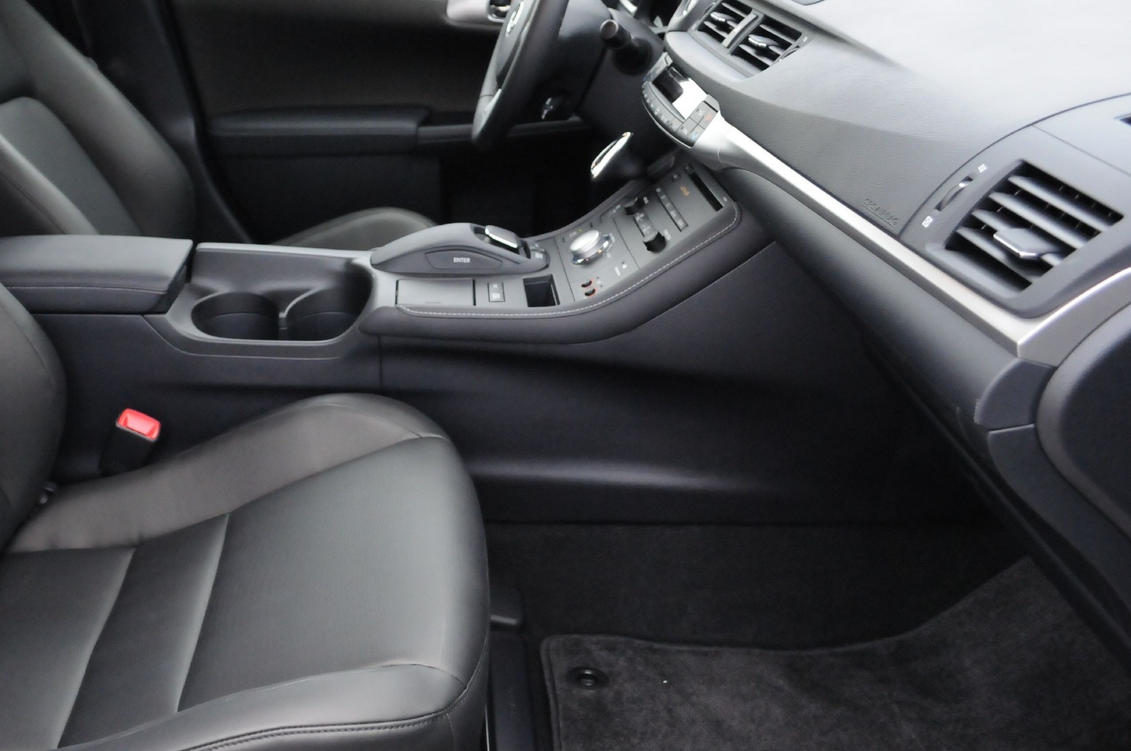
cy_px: 269
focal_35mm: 36
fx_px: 1130
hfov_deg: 52.3
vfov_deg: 36.5
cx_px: 387
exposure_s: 1/160
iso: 2000
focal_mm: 18
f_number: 4.5
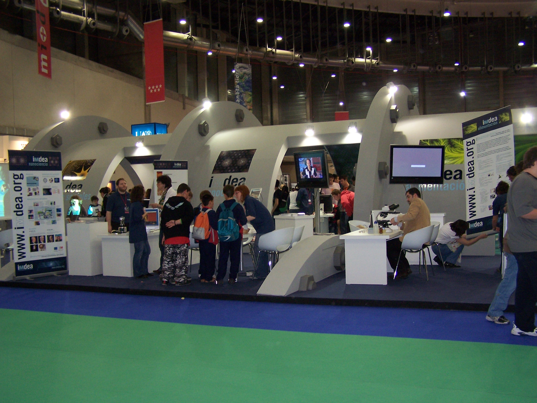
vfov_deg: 37.7
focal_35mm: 38
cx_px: 268
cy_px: 202
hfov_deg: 49.0
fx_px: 589
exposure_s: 1/60
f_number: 2.8
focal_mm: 6.3
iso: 140
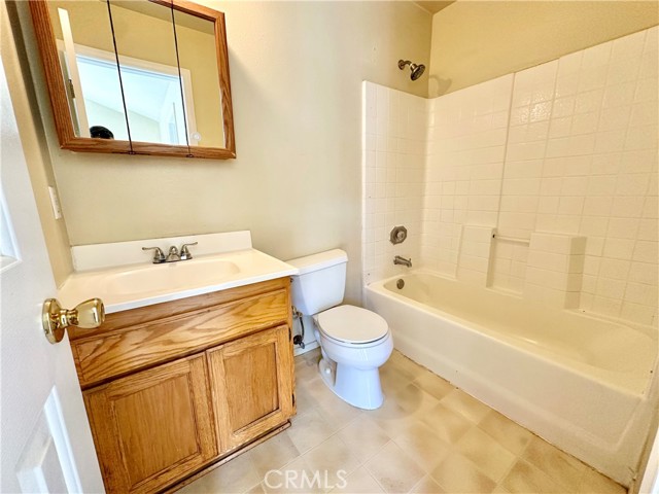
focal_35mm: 14
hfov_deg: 102.1
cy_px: 247
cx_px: 330
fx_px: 267
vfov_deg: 85.7
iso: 200
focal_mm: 2.22
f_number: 2.2
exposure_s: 1/60
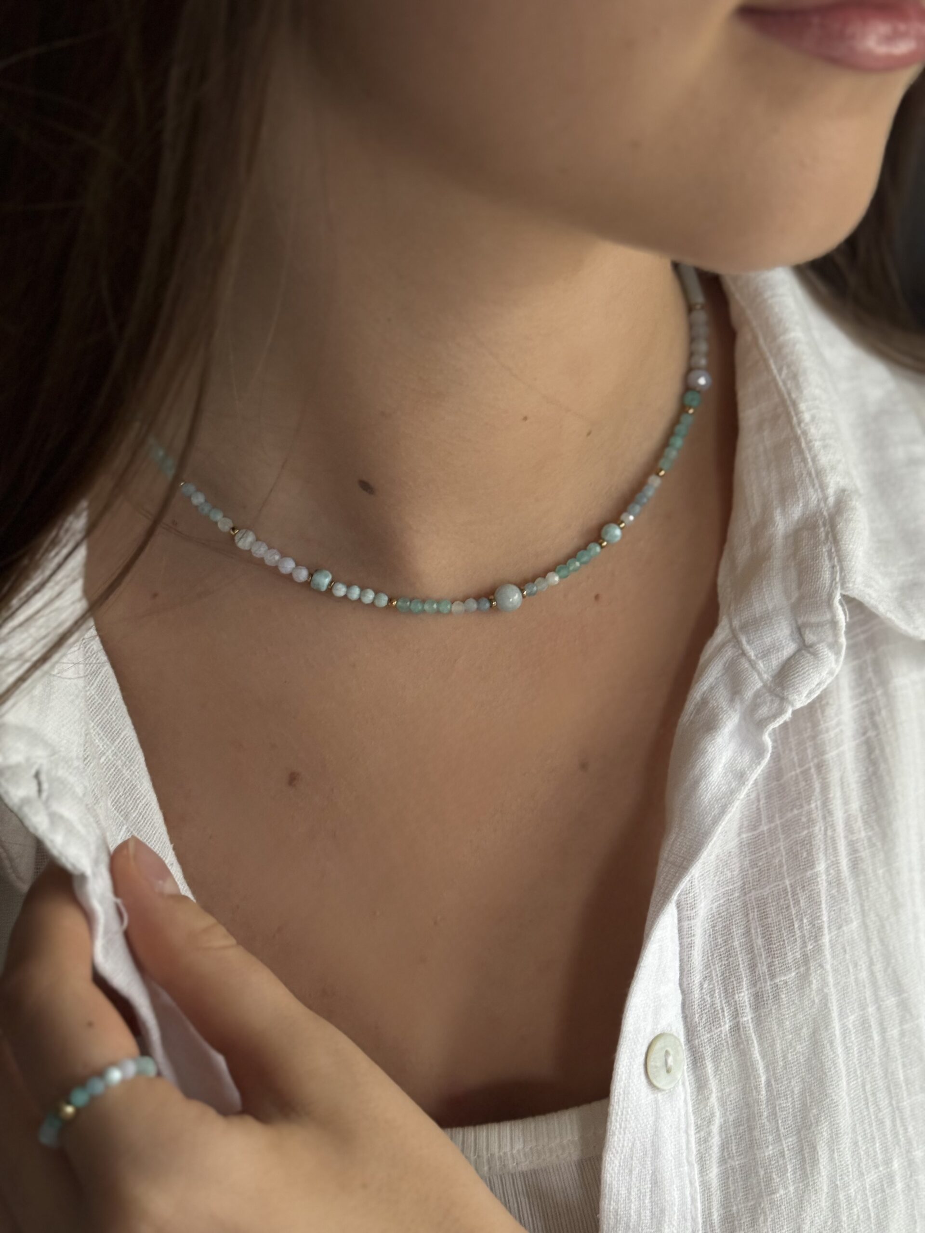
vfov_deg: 39.7
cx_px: 462
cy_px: 616
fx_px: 1710
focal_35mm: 48
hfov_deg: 30.3
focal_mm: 6.76
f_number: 1.78
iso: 250
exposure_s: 1/60
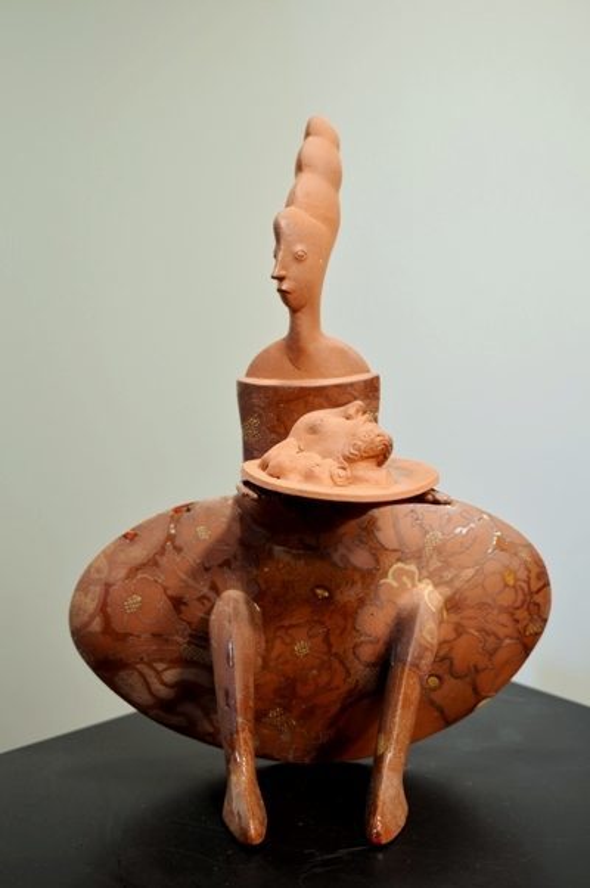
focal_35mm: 60
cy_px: 444
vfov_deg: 33.4
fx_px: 1478
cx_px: 295
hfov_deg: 22.6
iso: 100
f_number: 2.8
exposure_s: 1/25
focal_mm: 40
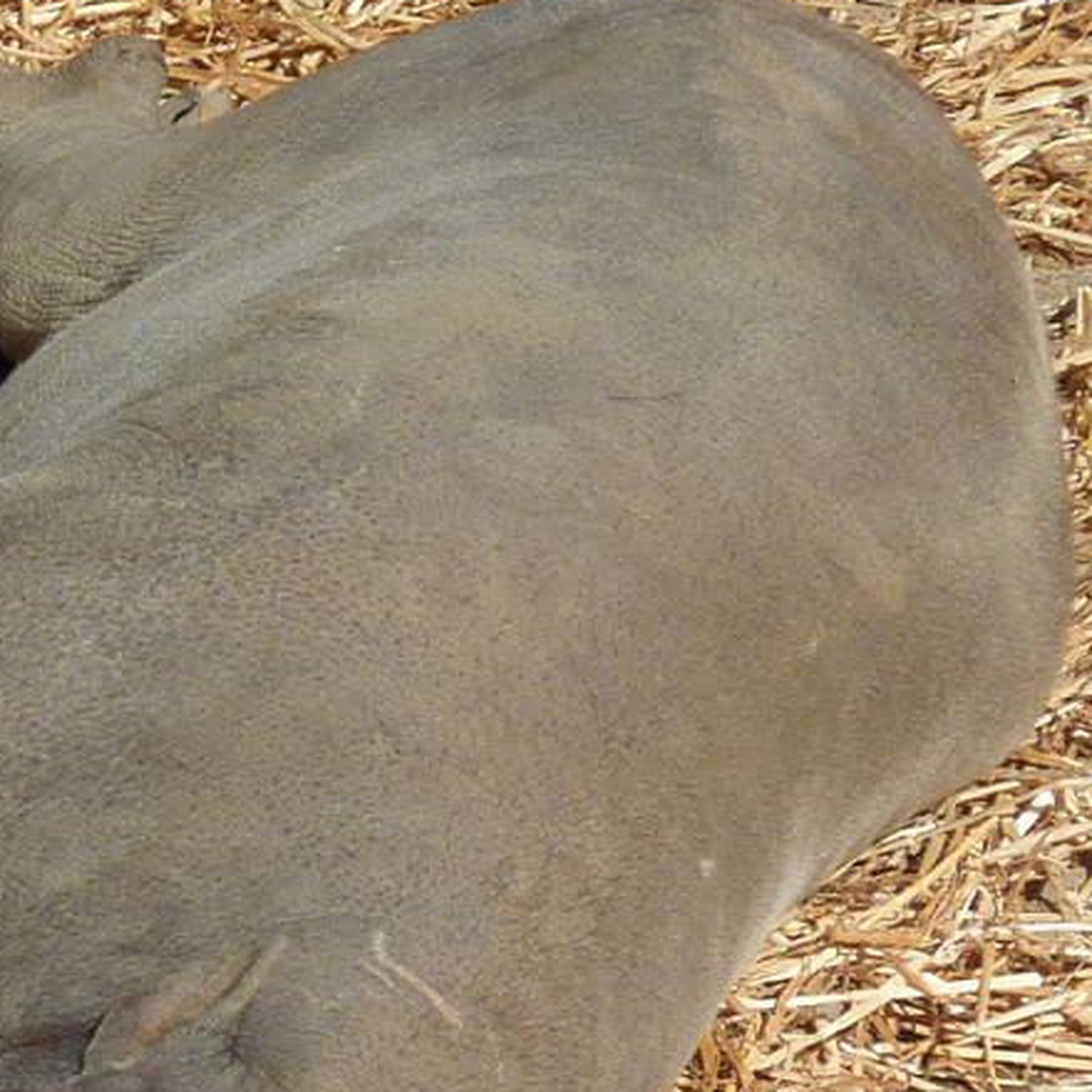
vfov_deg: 2.6
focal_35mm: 675
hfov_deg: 2.6
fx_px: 24091
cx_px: -37
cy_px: 618
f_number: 5
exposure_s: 1/500
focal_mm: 34.4
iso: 80
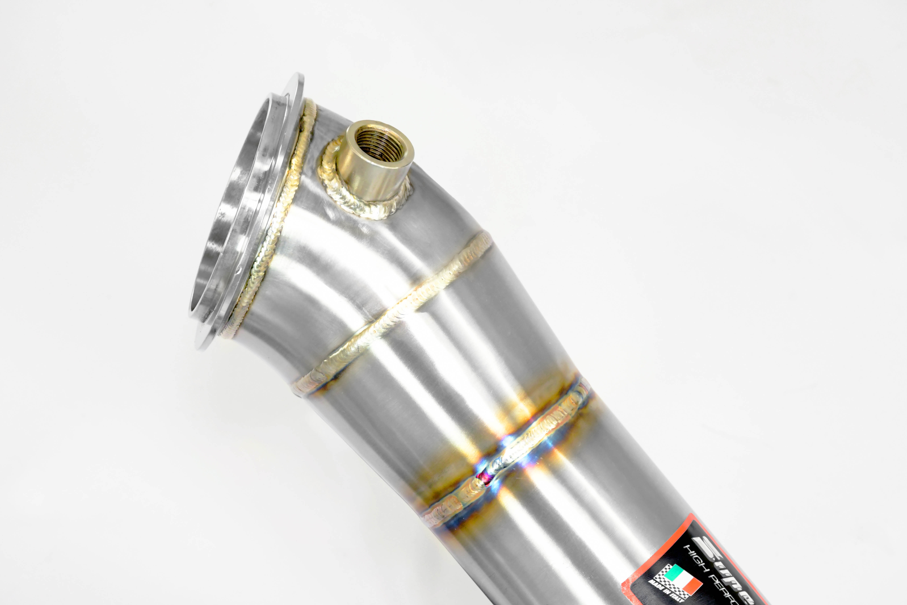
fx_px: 3426
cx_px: 453
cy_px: 301
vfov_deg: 10.1
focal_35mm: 136
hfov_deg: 15.1
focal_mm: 90
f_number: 13
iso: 2500
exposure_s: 1/100
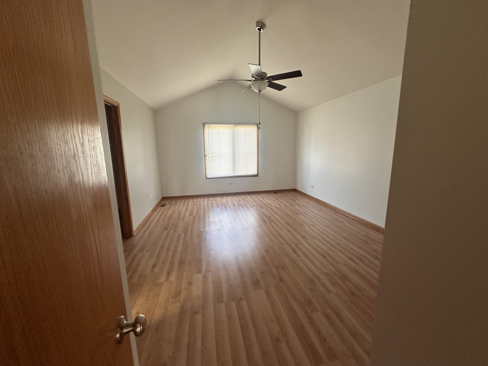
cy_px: 183
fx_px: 197
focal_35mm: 14
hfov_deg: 102.1
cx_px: 244
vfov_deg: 85.7
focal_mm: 2.22
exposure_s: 1/77
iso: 320
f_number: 2.2
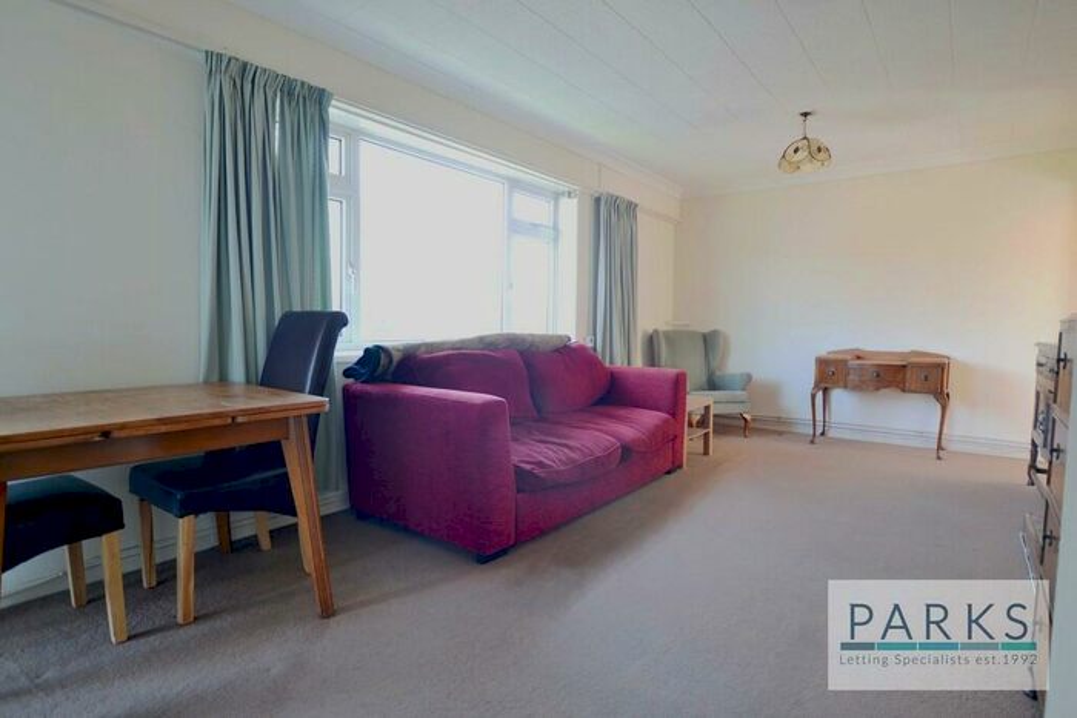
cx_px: 538
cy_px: 359
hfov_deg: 90.0
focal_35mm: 18
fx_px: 539
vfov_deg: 67.4
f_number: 3.5
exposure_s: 1/8
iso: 100
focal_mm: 12
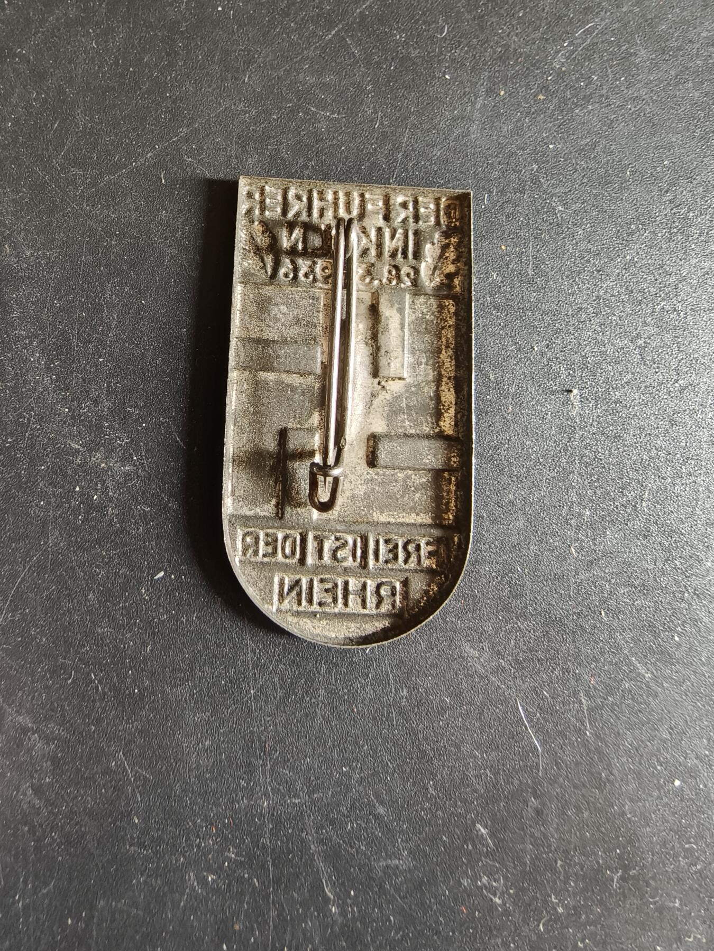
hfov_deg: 58.9
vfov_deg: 73.9
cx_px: 357
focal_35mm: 23
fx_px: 633
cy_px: 476
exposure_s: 1/22.4
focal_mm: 2.32
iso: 2000
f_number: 2
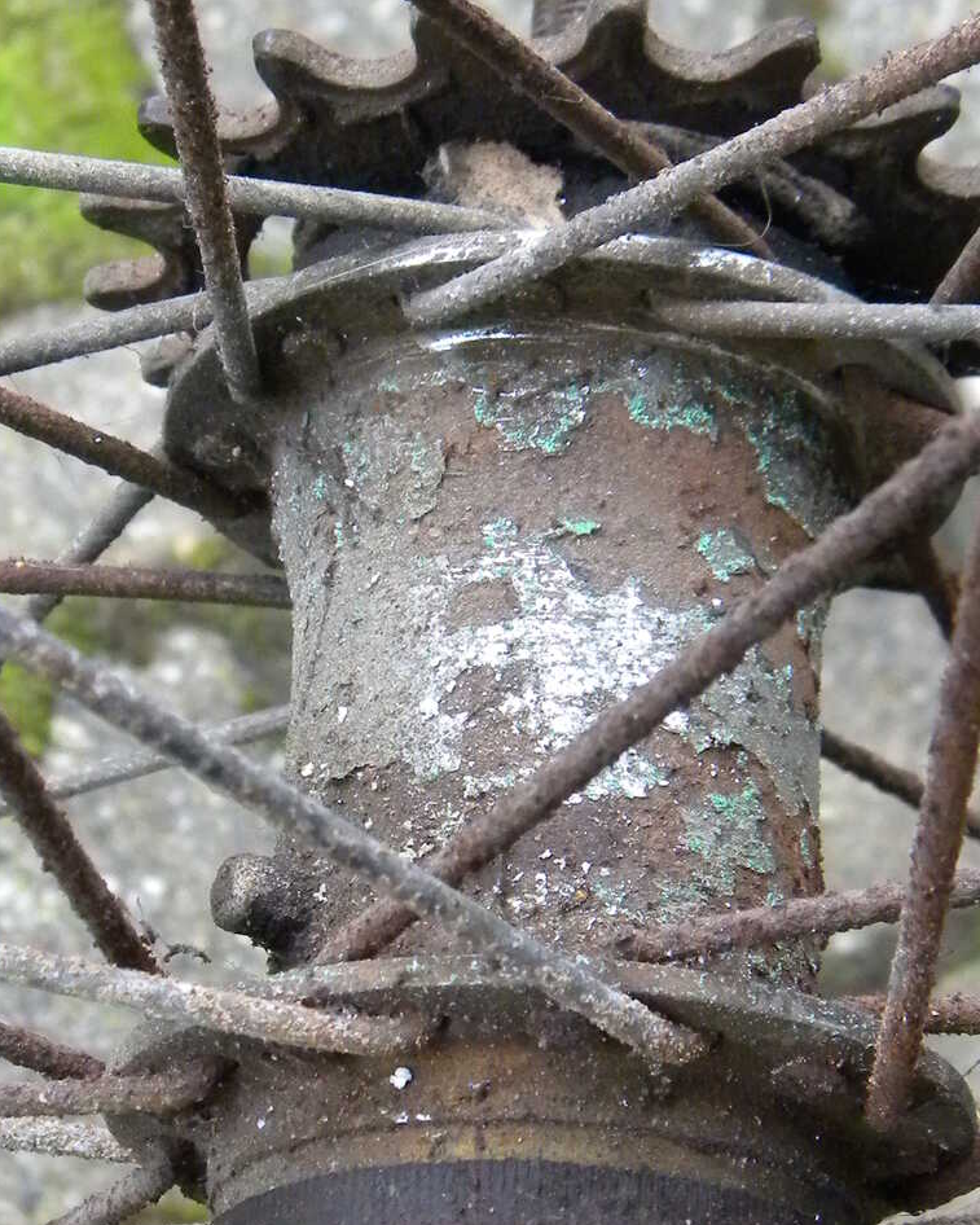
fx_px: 3516
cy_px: 629
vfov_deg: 19.8
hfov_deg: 15.9
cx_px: 563
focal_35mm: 97
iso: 400
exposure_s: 1/62.1
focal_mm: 8.6
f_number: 3.9
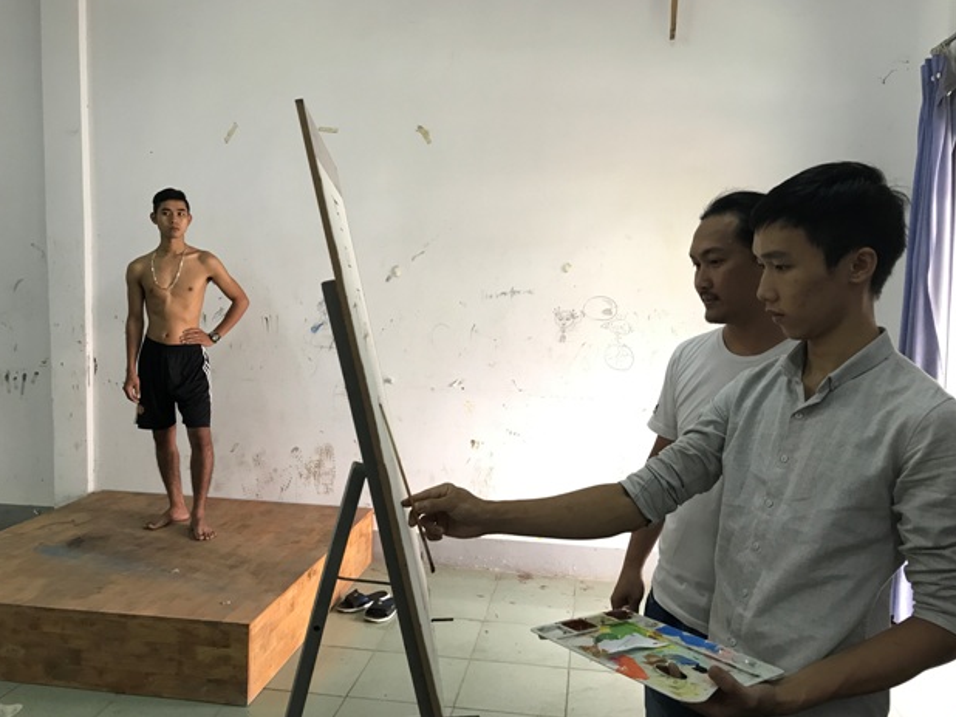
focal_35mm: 29
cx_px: 476
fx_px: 801
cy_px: 358
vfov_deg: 48.2
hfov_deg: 61.7
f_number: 1.8
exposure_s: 1/17
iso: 40
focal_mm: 3.99
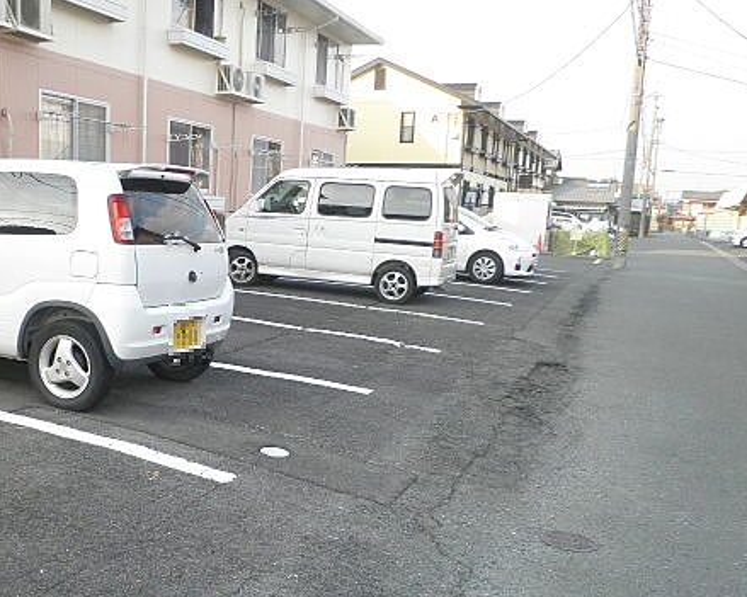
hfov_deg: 47.8
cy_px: 379
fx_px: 818
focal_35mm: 37
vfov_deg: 39.8
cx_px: 216
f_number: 2.8
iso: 64
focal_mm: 4.7
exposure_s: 1/125
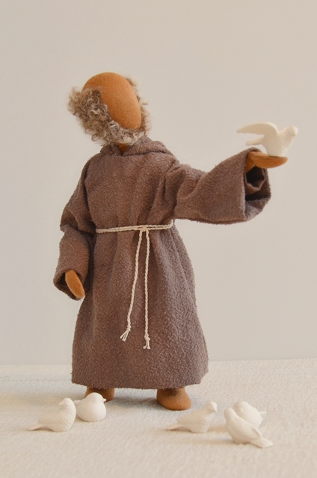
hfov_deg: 28.8
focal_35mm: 46
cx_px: 158
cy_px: 239
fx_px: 617
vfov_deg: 42.4
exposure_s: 1/100
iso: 200
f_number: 5
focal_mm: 31
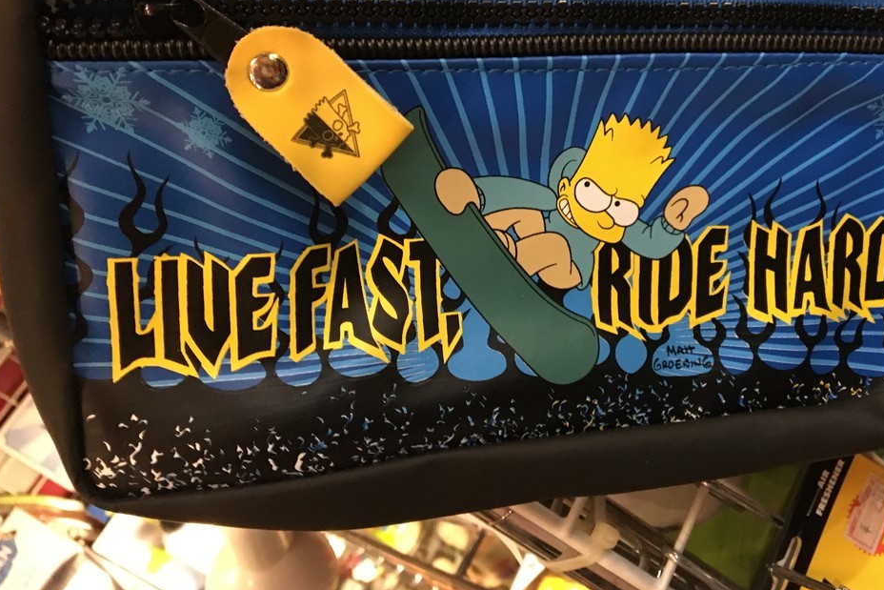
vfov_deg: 33.8
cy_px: 181
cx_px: 532
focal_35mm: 39
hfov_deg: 49.2
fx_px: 958
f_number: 2.2
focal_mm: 4.15
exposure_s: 1/15
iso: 250
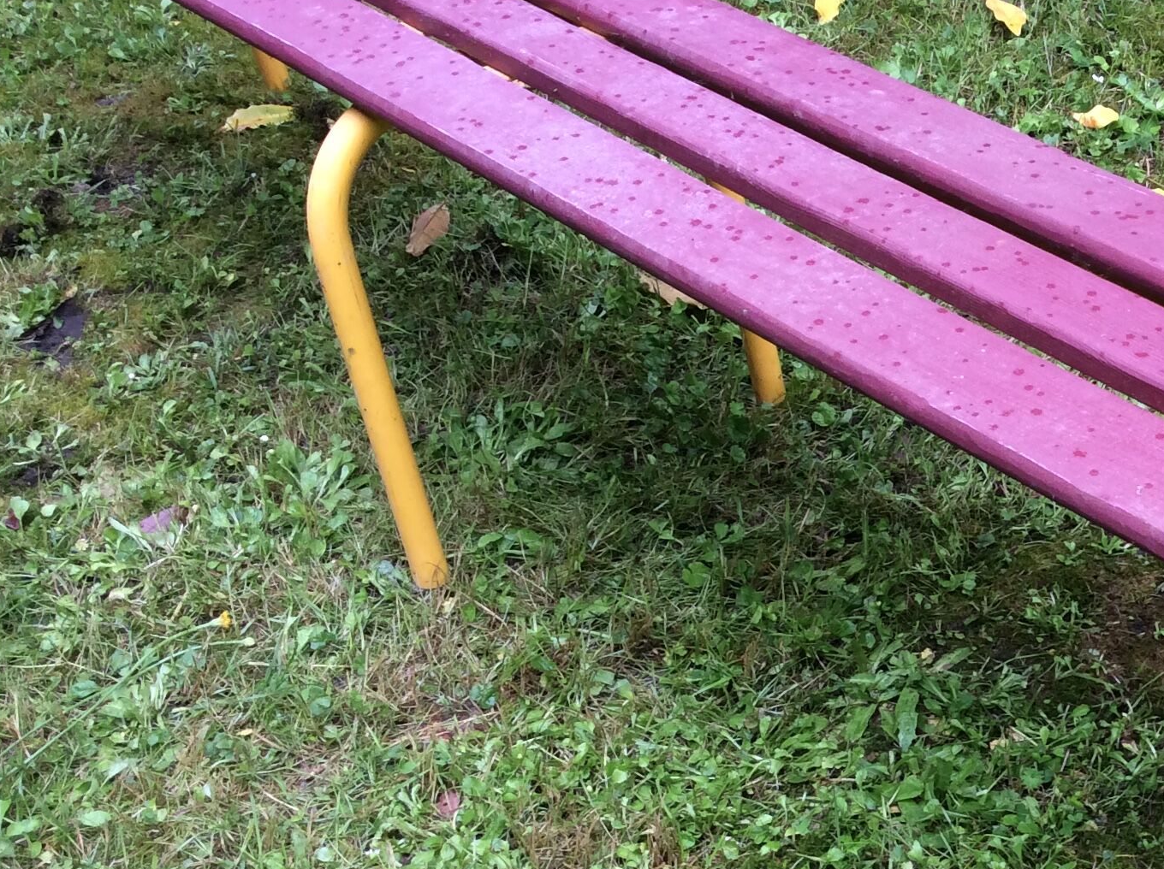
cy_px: 670
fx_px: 2048
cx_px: 1087
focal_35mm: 61
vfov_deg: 23.7
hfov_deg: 30.1
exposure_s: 1/145
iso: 32
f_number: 2.4
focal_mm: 3.3
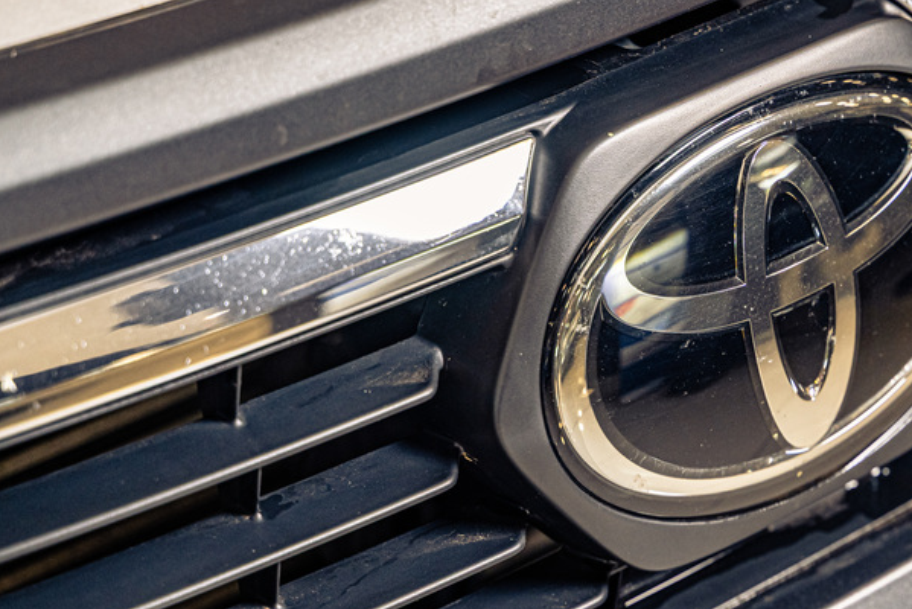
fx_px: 3244
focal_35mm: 128
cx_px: 764
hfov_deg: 15.9
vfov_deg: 10.7
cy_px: 297
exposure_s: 1/200
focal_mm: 75
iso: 640
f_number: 3.5
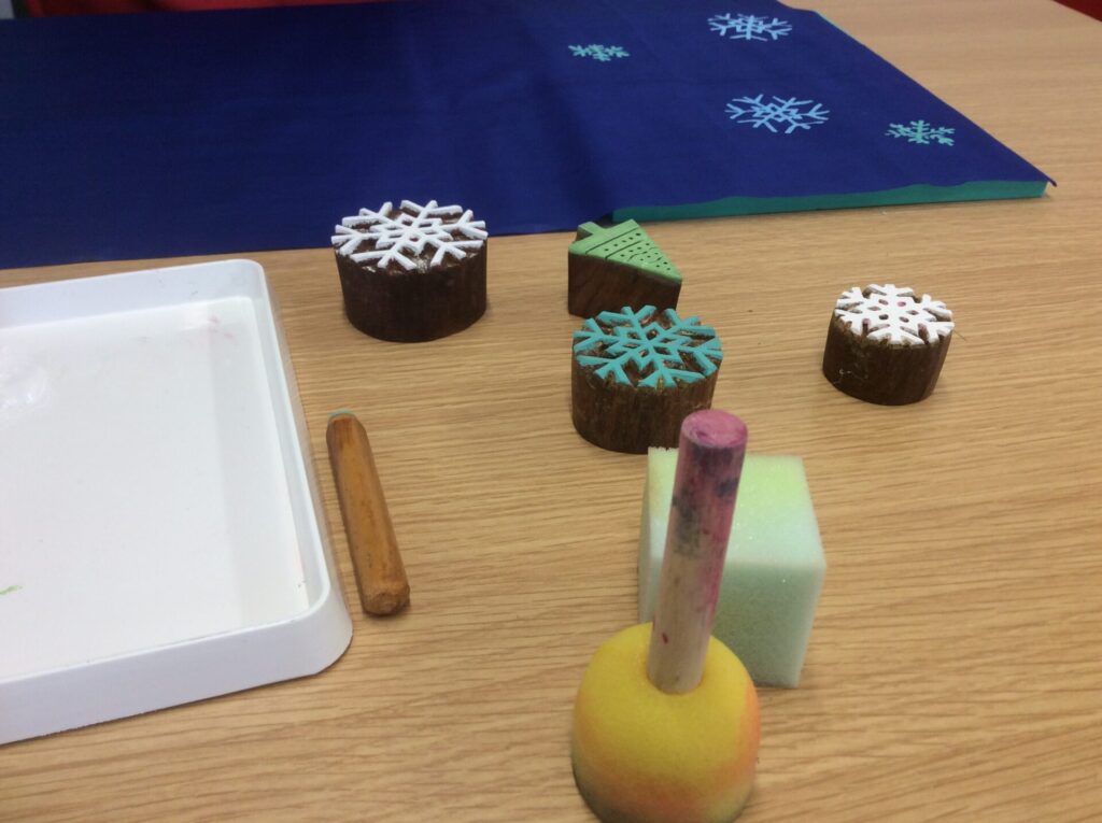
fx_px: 1017
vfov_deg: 44.1
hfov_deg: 56.9
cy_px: 412
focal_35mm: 32
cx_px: 551
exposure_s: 1/33
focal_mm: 3.3
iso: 32
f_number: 2.4
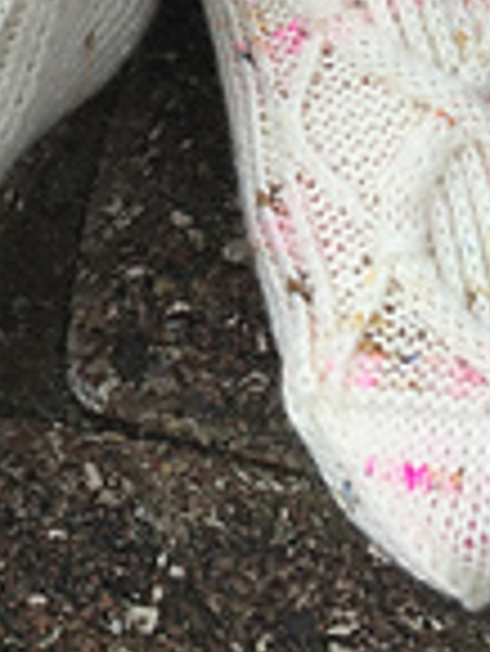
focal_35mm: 100
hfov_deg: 14.4
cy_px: -198
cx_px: -61
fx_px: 1885
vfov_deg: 18.3
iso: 32
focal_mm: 4.15
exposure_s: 1/824
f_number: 2.2
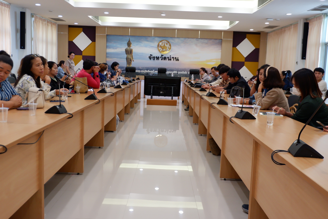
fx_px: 346
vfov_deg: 35.1
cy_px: 110
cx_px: 164
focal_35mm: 38
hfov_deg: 50.7
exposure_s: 1/52
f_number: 4.5
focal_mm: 25.6
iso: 800
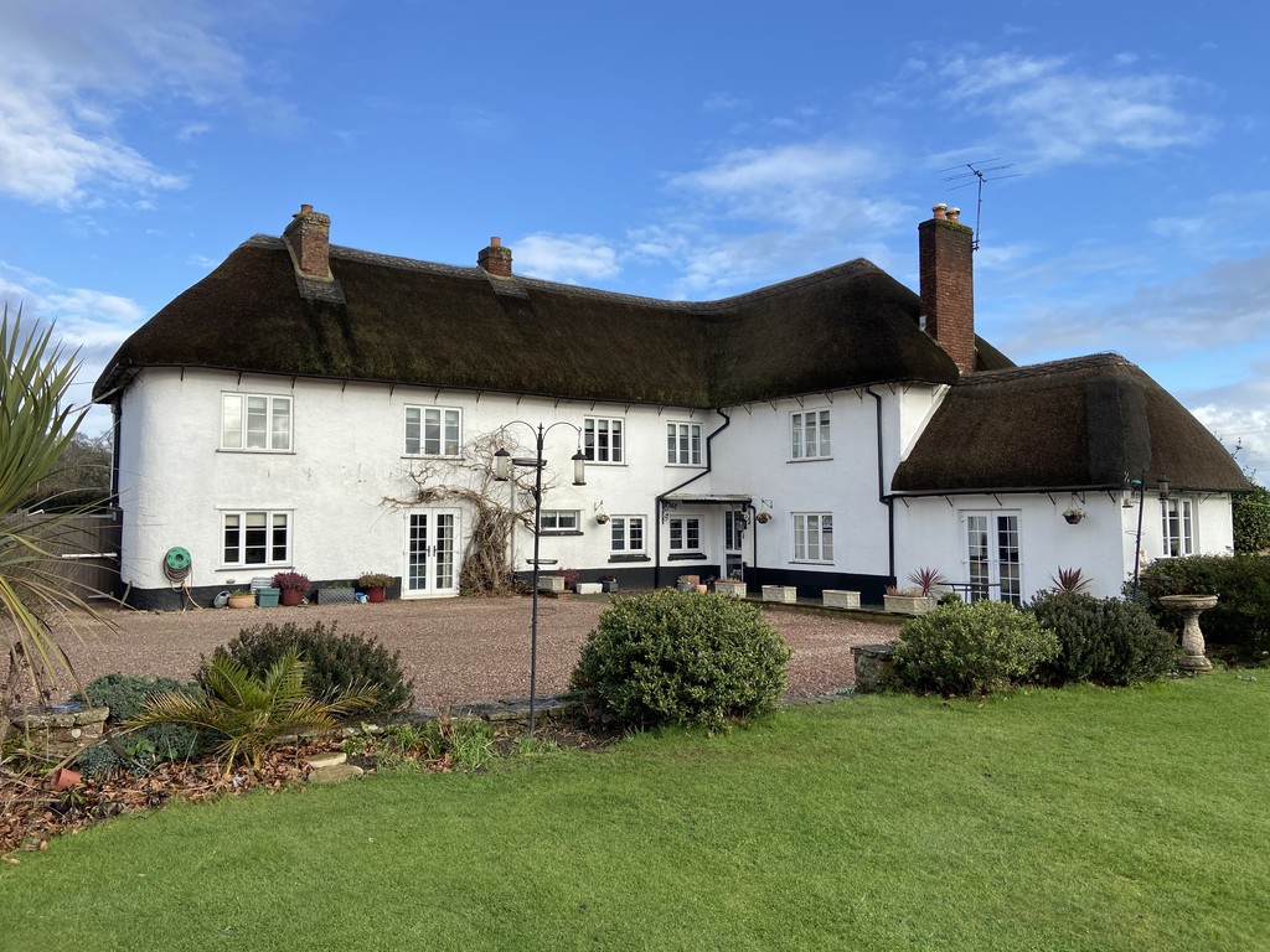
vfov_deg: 53.1
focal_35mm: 26
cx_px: 635
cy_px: 476
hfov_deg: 67.3
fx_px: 954
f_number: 1.8
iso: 32
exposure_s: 1/1565
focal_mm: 4.25
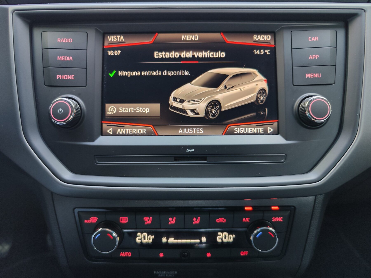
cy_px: 139
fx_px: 247
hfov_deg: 73.9
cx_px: 186
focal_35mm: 23
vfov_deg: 58.9
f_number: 1.69
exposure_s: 1/50
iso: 552
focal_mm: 7.01
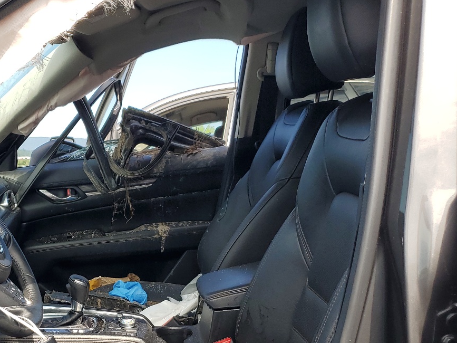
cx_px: 86
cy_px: 288
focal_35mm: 48
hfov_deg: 38.1
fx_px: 634
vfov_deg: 29.4
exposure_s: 1/1000
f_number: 1.5
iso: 50
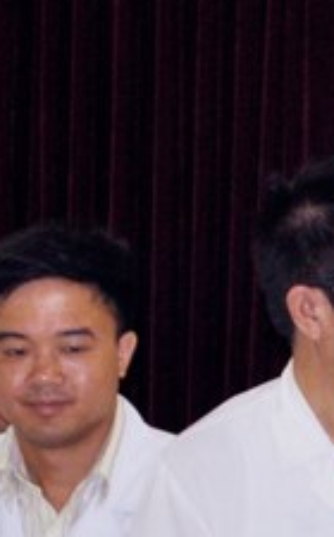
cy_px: 680
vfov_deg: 5.8
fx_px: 5289
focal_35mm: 362
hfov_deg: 3.5
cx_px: 1169
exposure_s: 1/80
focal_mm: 52
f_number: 5.6
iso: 640
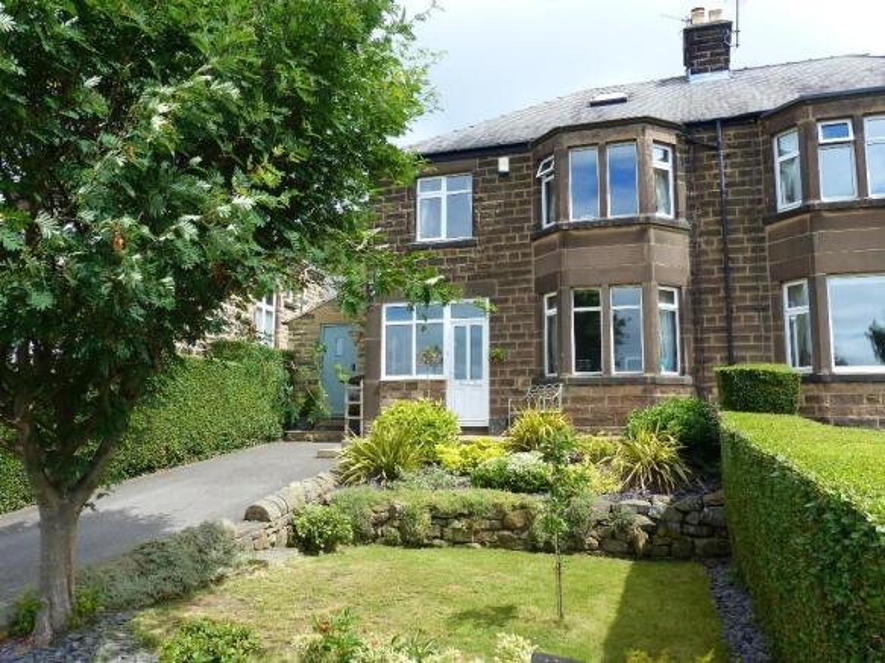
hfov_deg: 65.3
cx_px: 442
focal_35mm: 27
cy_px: 332
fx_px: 690
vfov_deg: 51.3
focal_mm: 4.8
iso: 100
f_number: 4
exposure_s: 1/500
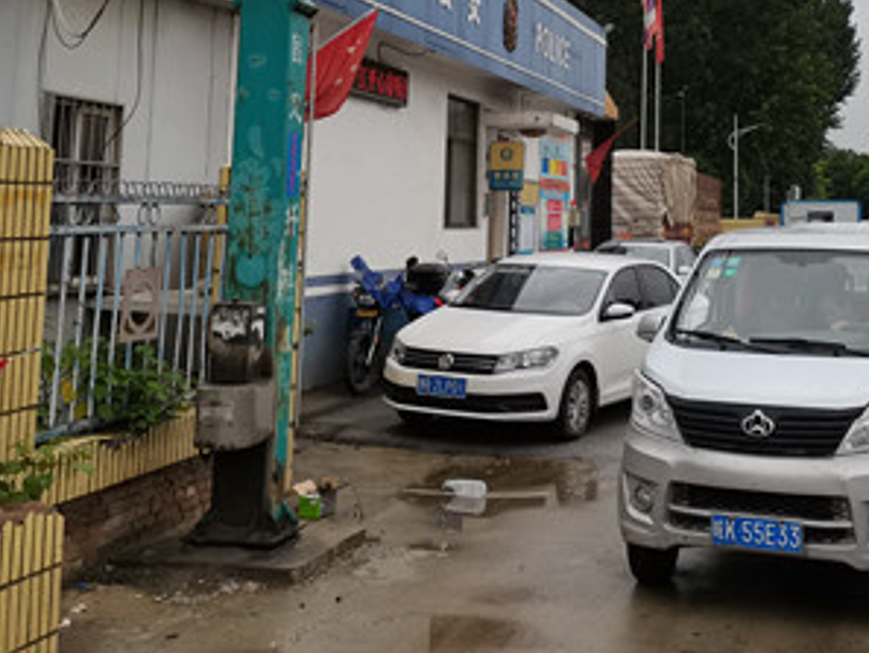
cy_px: 32
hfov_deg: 33.8
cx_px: 620
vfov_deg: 25.1
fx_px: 1406
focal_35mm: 56
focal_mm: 5.58
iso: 50
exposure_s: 1/709
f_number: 1.8
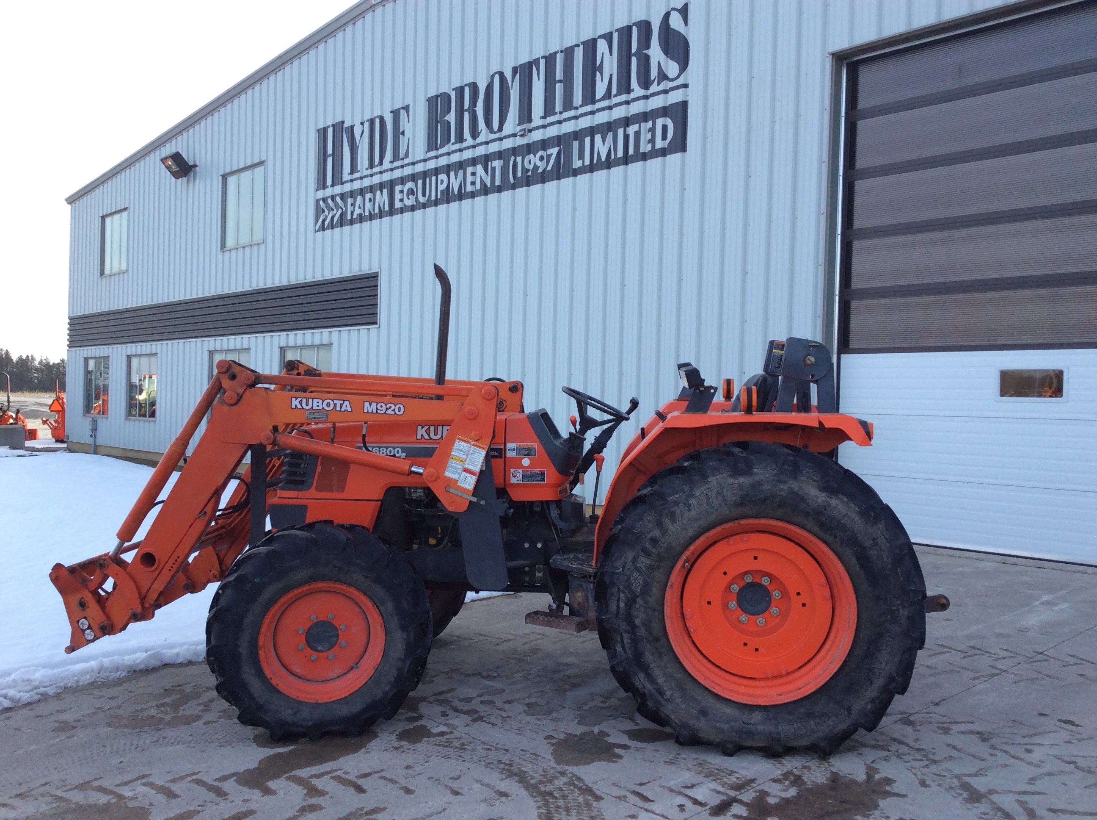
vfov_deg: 44.1
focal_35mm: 32
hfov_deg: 56.9
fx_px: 1013
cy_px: 410
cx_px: 548
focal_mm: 3.3
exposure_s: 1/167
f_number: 2.4
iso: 32
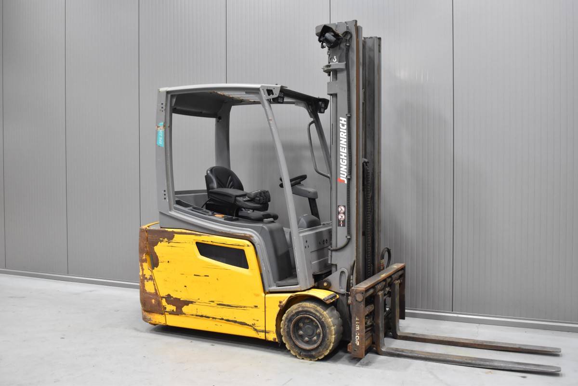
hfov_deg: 55.1
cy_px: 193
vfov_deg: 38.4
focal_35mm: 34
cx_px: 289
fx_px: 554
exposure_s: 1/40
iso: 1600
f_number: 5
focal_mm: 23
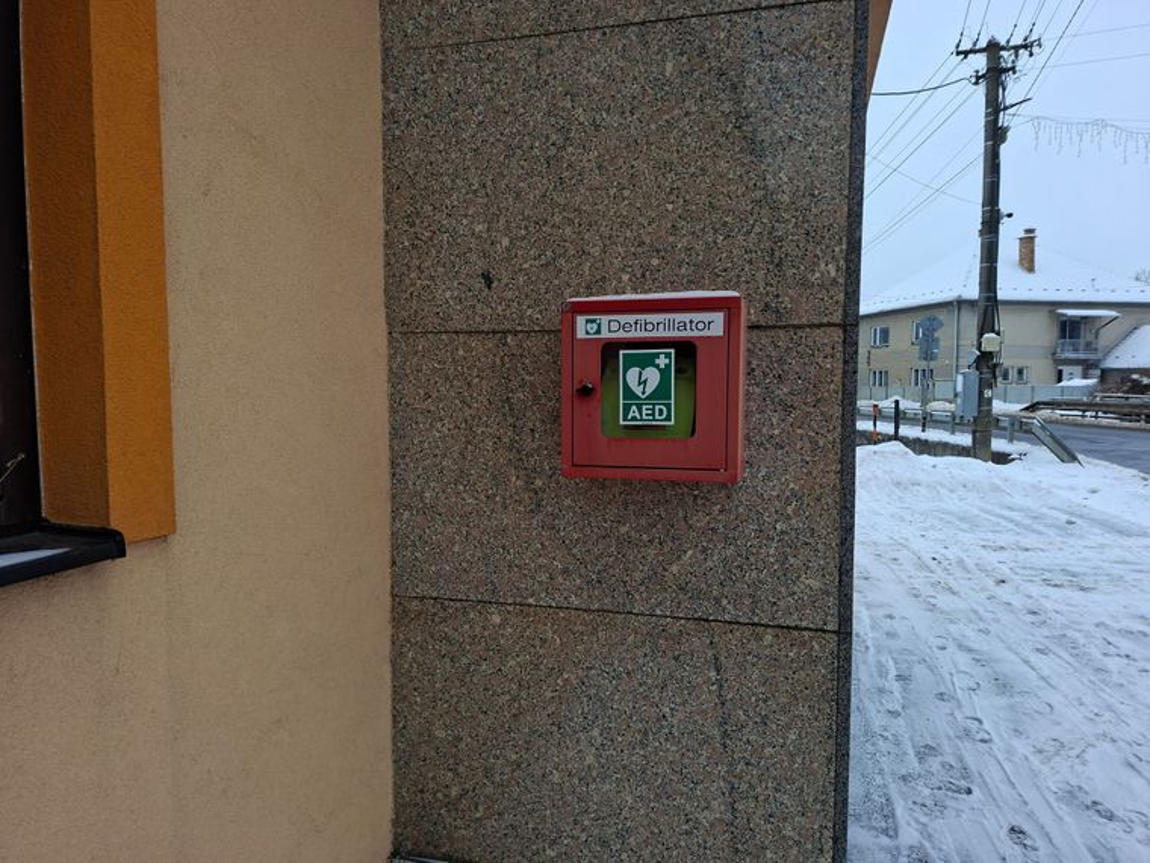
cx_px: 575
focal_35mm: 23
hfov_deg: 73.9
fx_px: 764
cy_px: 432
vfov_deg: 58.9
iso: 50
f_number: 1.8
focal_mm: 5.54
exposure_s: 1/783
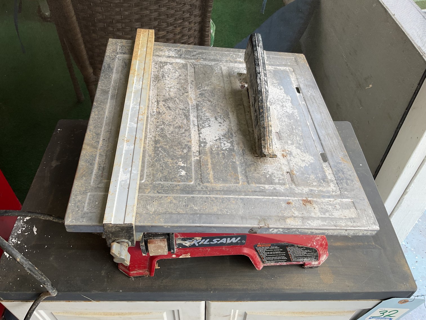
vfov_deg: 48.2
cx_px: 213
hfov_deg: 61.7
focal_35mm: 29
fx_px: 357
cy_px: 160
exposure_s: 1/130
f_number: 1.8
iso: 16
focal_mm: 3
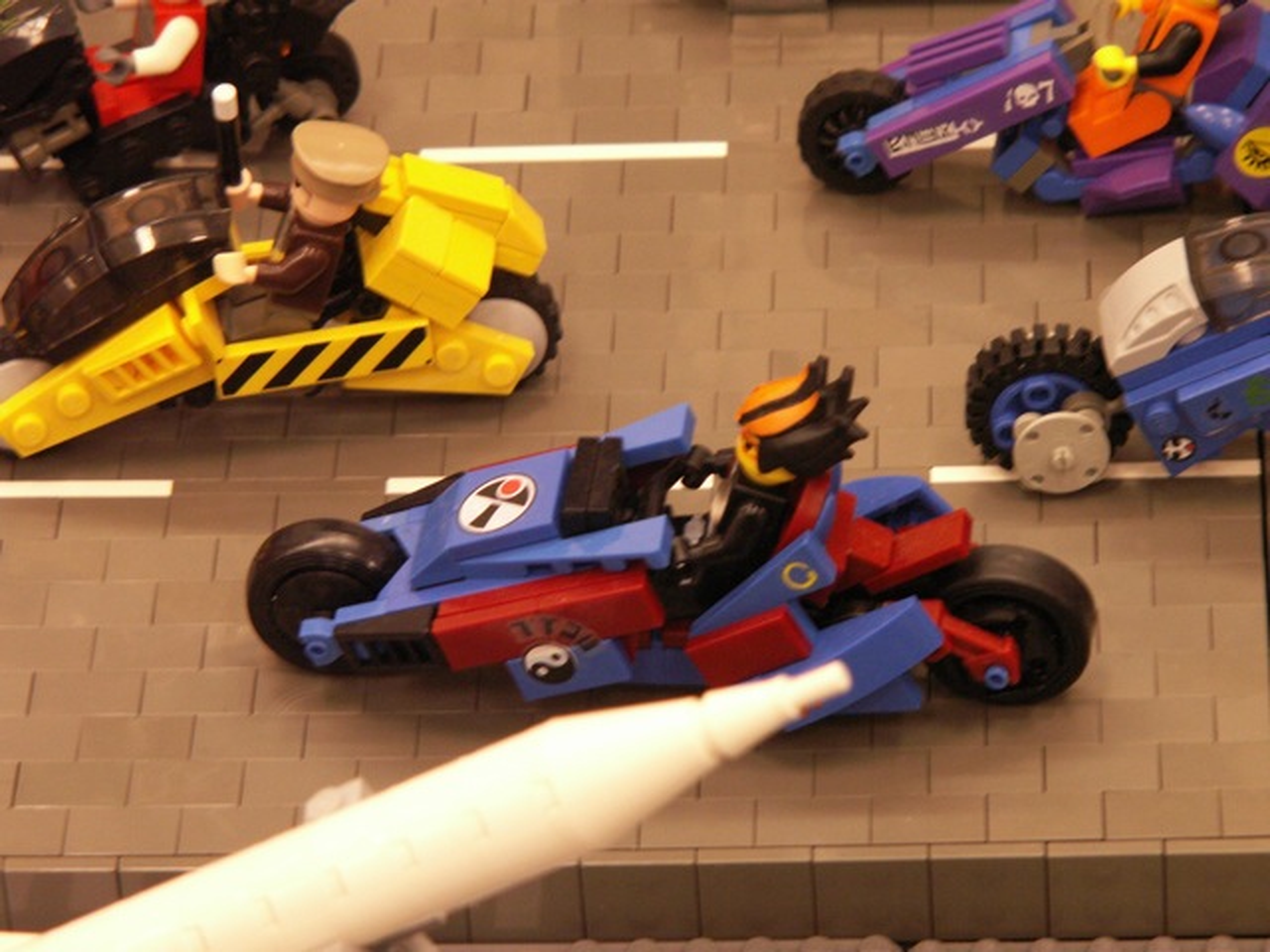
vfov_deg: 8.3
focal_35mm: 179
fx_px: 6567
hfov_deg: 11.0
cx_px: 635
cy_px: 476
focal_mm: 29.34
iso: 160
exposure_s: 1/10
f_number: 4
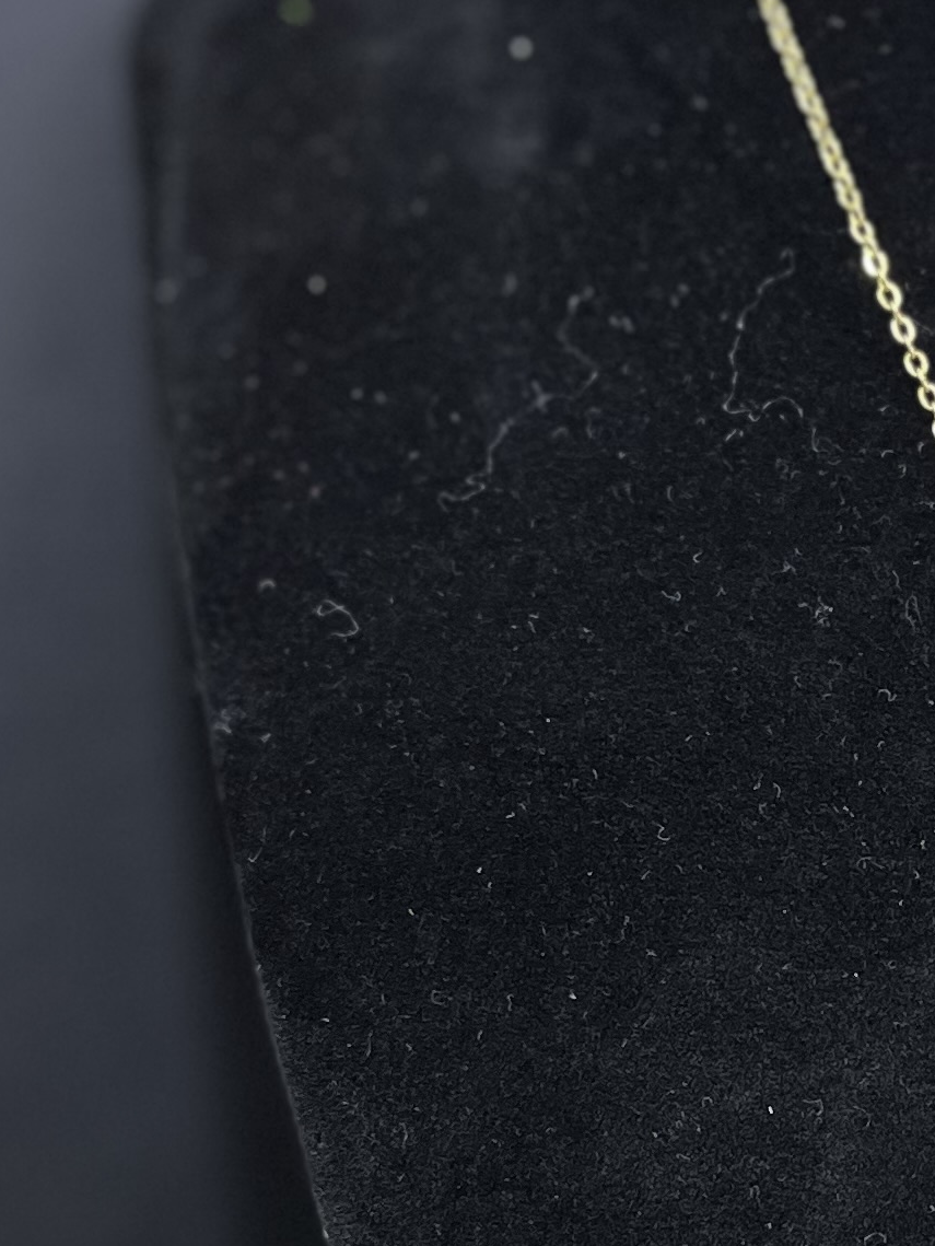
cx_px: 1020
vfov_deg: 20.6
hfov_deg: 15.6
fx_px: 3311
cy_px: 1251
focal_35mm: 92
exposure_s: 1/50
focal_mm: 5.1
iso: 100
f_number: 1.6
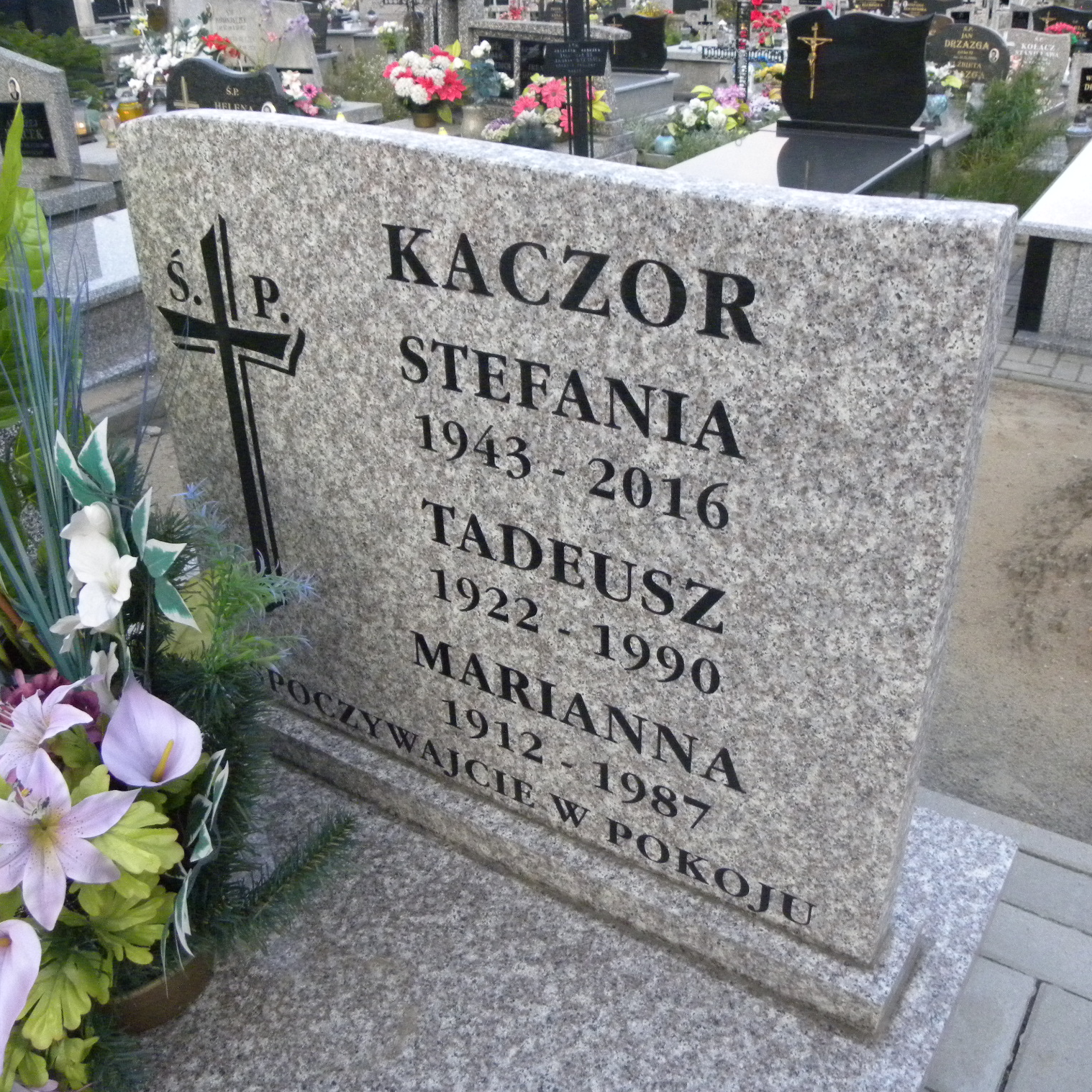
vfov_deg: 52.5
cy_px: 546
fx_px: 1106
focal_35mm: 31
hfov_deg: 52.5
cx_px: 574
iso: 400
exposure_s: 1/60.7
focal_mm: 4.6
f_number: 2.8
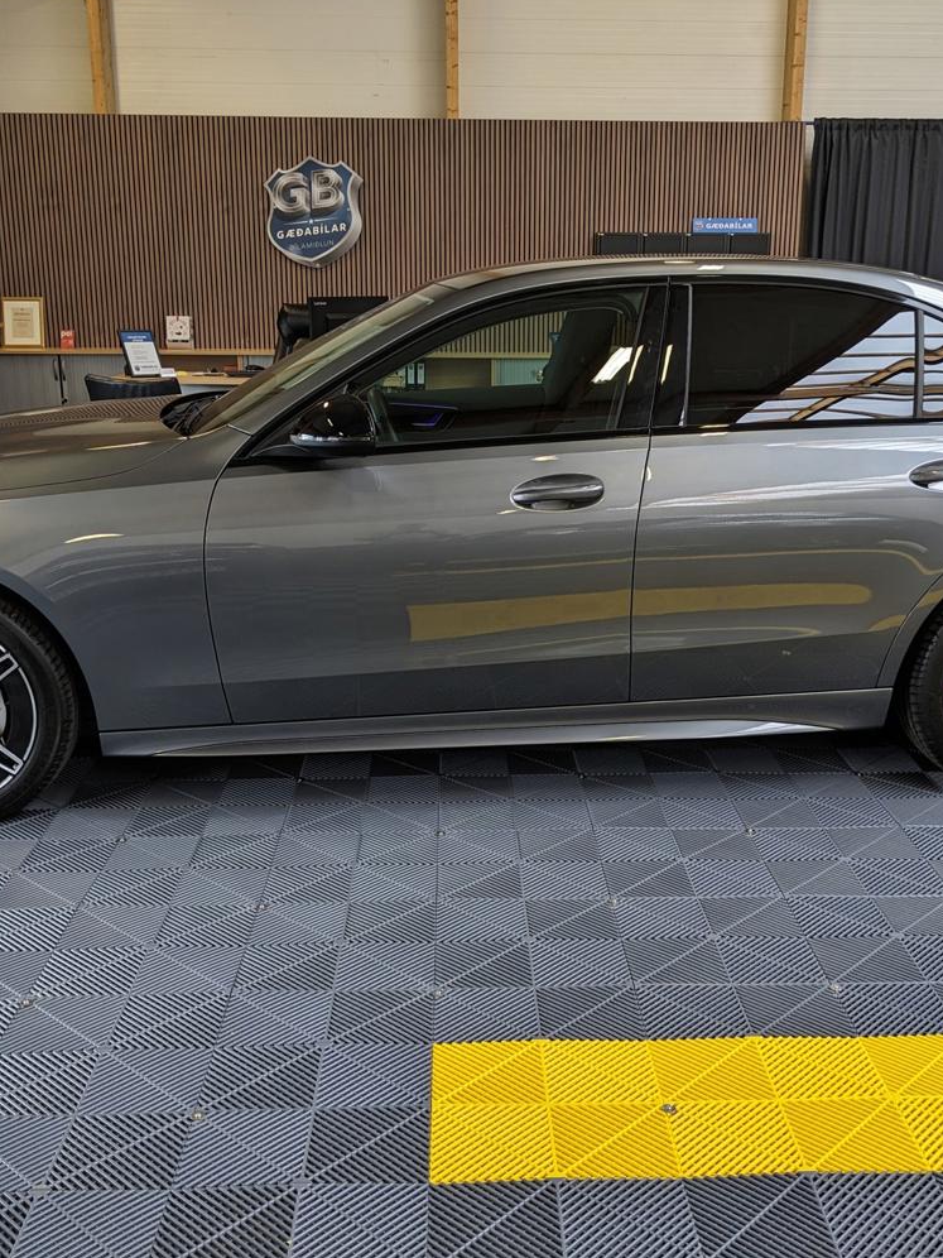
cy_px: 615
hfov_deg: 38.6
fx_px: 1344
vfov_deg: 50.1
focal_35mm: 37
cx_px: 508
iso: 46
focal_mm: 4.38
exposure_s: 1/46.5
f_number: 1.73
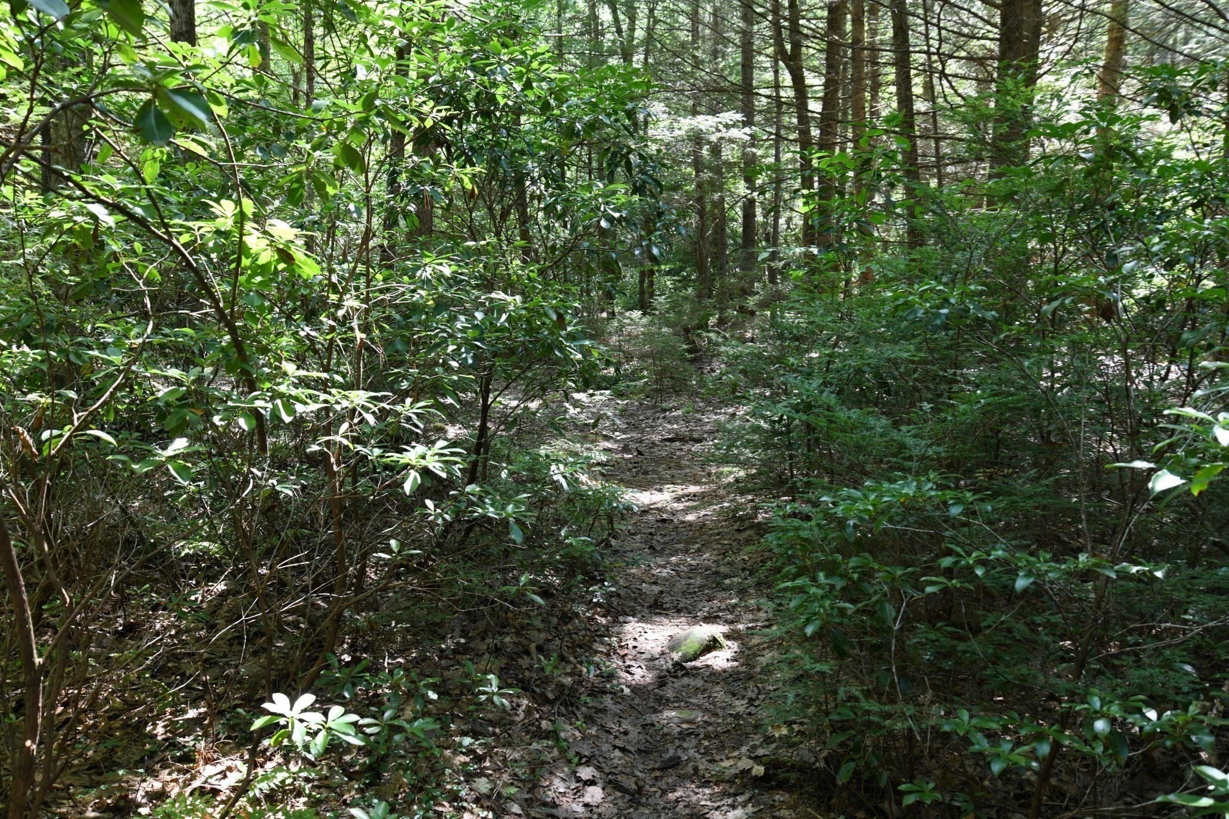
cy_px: 410
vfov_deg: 37.9
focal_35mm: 35
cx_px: 614
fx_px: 1195
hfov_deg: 54.4
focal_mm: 35
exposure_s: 1/50
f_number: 8
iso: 1600
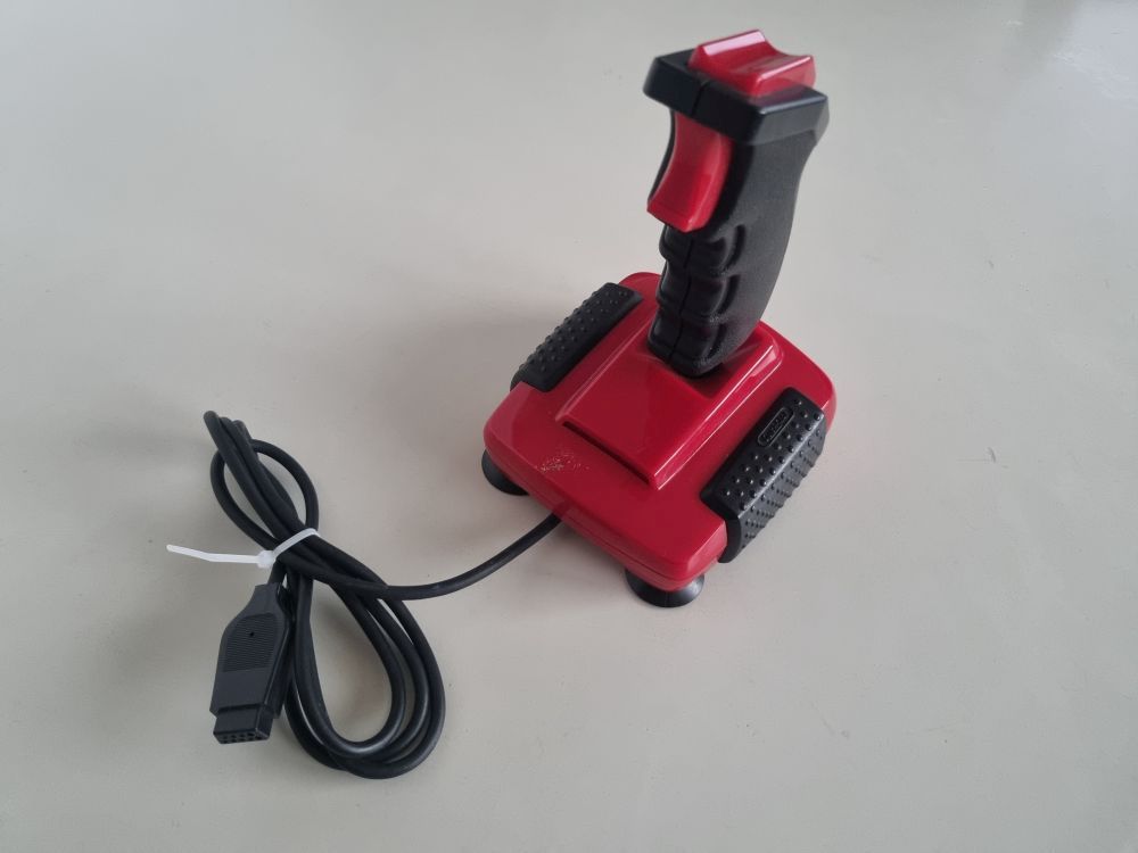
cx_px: 569
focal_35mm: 26
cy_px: 426
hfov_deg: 67.3
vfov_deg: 53.1
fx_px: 855
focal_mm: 5.4
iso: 640
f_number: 1.8
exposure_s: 1/33
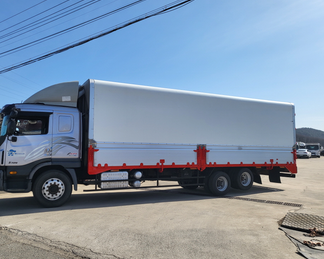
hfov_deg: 62.1
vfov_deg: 51.5
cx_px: 148
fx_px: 269
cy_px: 126
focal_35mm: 28
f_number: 1.8
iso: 50
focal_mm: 4.25
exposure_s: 1/3531
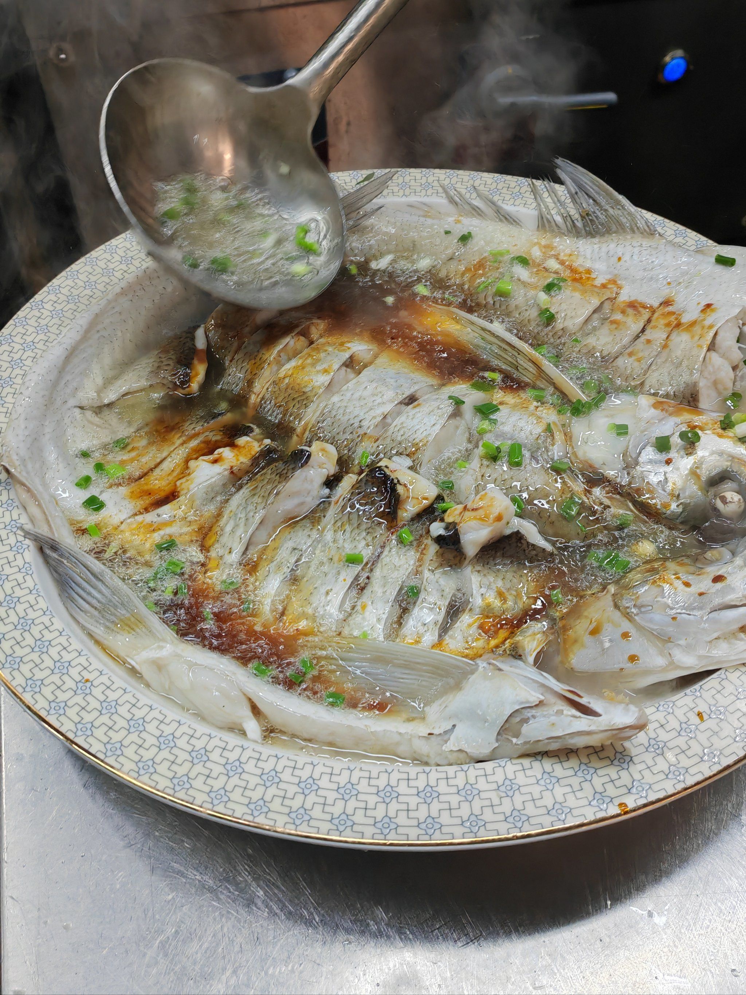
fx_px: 1035
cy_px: 498
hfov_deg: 39.7
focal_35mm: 36
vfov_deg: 51.4
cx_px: 373
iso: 200
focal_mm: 5.52
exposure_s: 1/100
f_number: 1.9
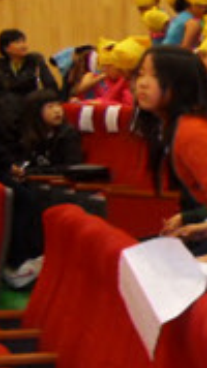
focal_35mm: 137
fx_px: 1338
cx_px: 677
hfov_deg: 7.5
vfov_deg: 15.5
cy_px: 316
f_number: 2.8
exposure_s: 1/45
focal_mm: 6
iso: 200
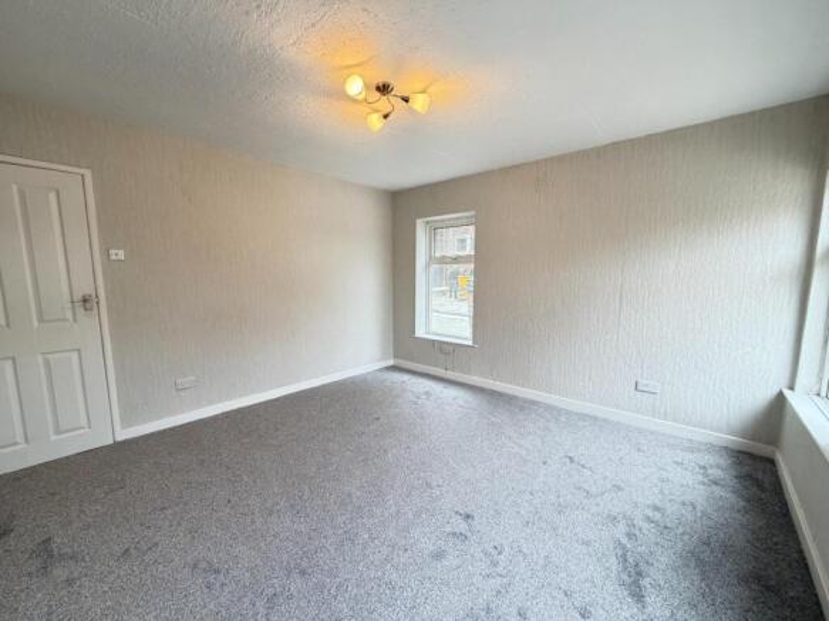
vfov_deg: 85.7
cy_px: 310
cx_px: 414
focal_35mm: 14
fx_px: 335
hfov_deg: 102.1
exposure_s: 1/100
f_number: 2.2
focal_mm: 2.22
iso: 320
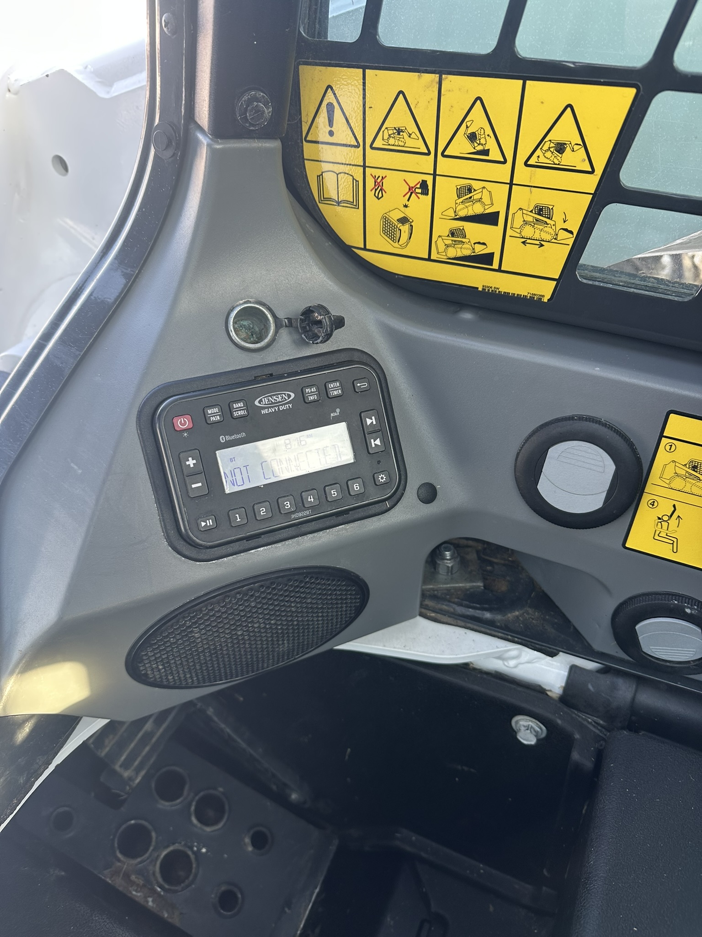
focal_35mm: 24
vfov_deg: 71.6
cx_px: 351
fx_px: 649
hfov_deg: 56.8
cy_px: 468
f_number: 1.78
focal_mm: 6.86
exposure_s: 1/121
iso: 80
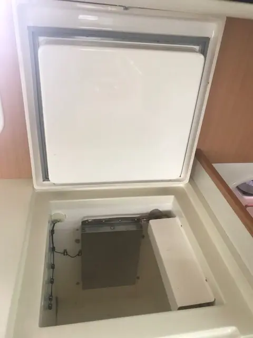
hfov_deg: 49.7
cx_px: 126
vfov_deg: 63.4
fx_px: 273
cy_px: 169
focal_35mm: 28
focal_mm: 3.99
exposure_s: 1/45
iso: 125
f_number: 1.8
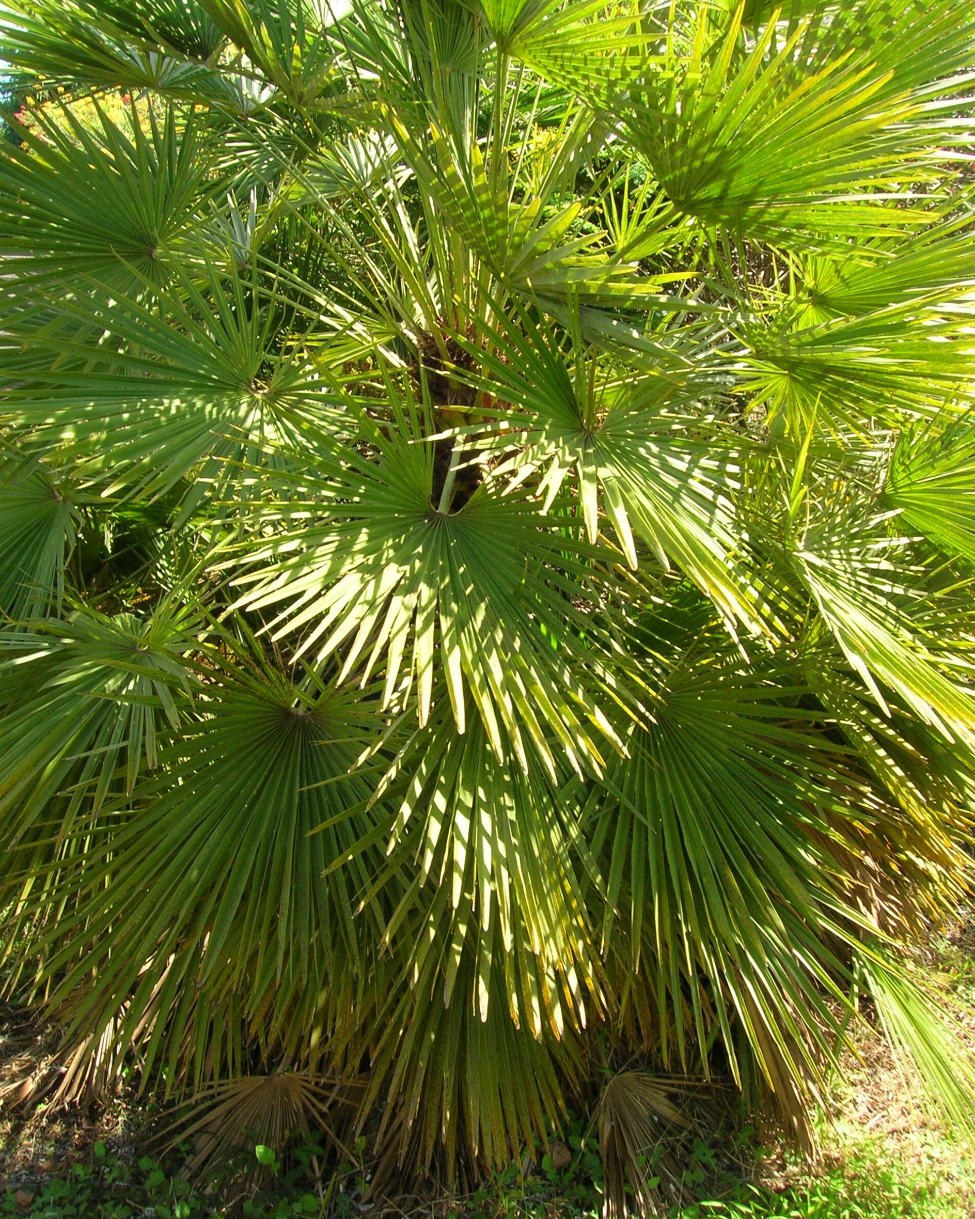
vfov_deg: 50.2
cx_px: 482
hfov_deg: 41.2
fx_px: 1299
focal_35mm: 36
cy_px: 565
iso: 50
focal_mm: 5.7
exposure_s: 1/70.5
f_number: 4.9
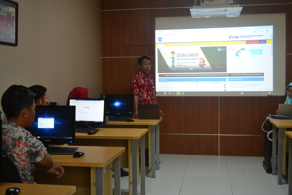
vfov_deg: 29.9
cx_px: 146
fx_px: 365
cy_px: 98
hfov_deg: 43.6
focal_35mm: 45
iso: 900
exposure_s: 1/60
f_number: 4.5
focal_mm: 30
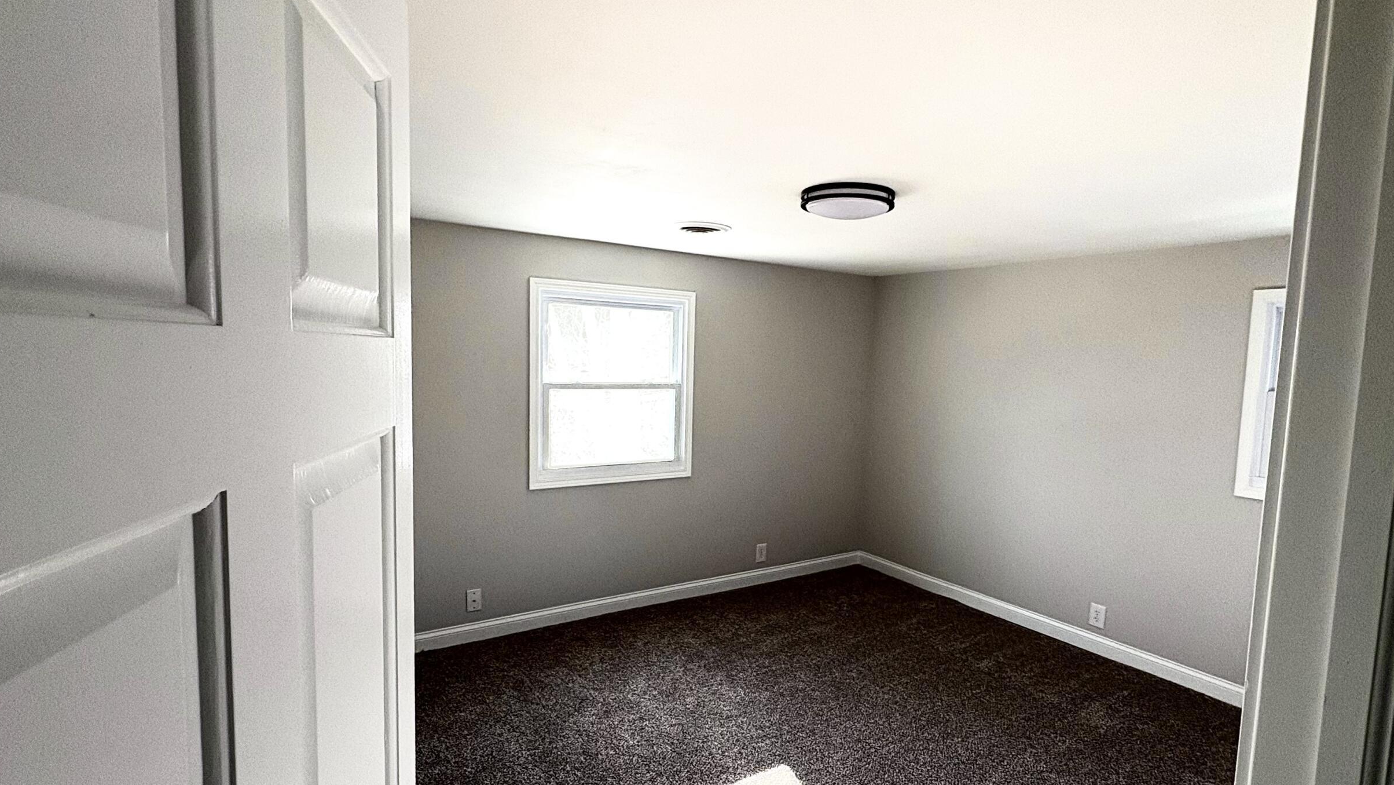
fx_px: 702
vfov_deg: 58.3
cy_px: 417
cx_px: 741
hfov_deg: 89.4
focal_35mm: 19
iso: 125
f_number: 2.2
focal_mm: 2.22
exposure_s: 1/112
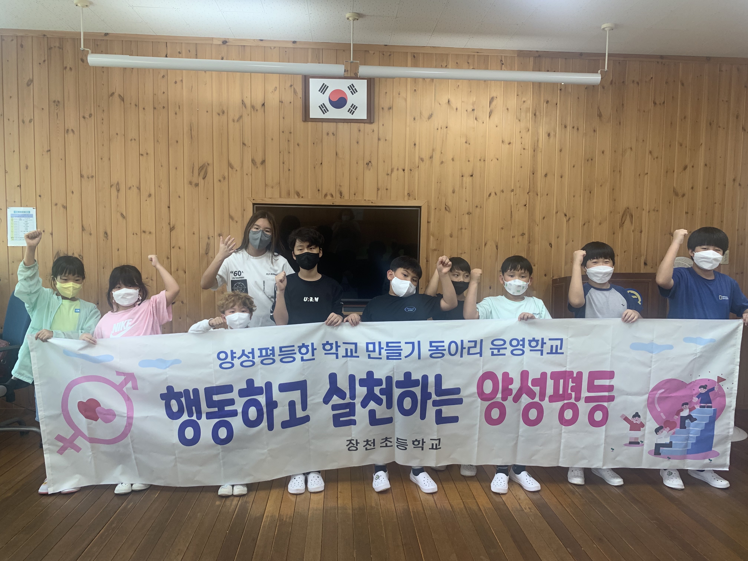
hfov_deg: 67.3
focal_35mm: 26
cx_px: 374
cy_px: 280
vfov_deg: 53.1
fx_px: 562
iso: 80
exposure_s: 1/120
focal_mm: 4.25
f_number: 1.8
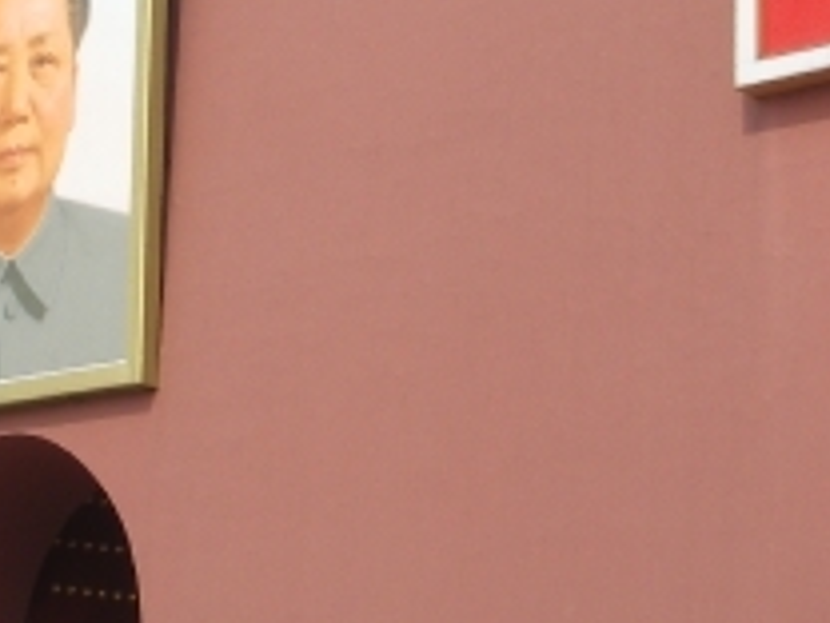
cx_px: 415
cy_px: 200
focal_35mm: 104
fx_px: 2494
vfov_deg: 14.2
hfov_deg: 18.9
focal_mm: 6.3
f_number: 5.4
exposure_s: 1/160
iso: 80
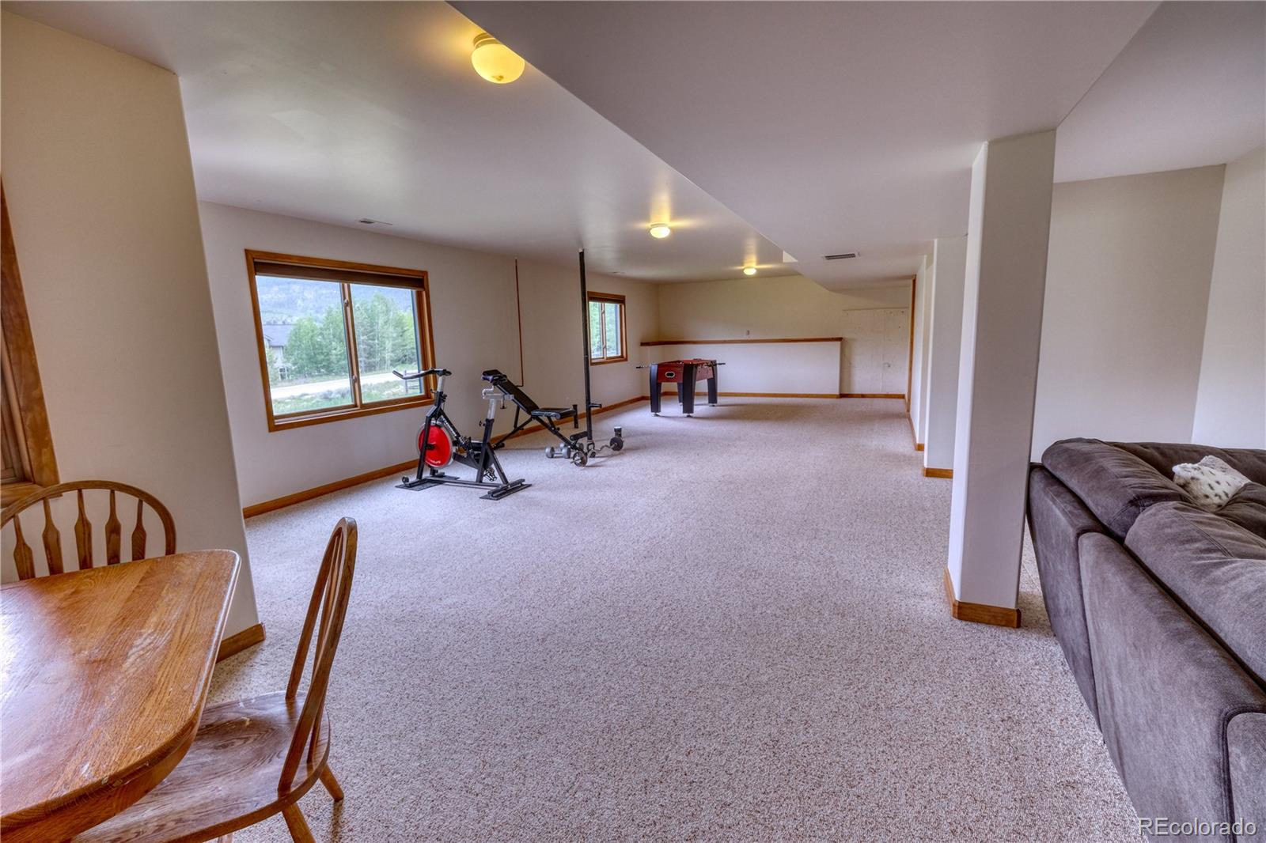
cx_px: 633
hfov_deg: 100.4
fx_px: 527
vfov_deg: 77.3
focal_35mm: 15
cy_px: 422
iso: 1250
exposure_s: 2
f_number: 6.4
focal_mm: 10
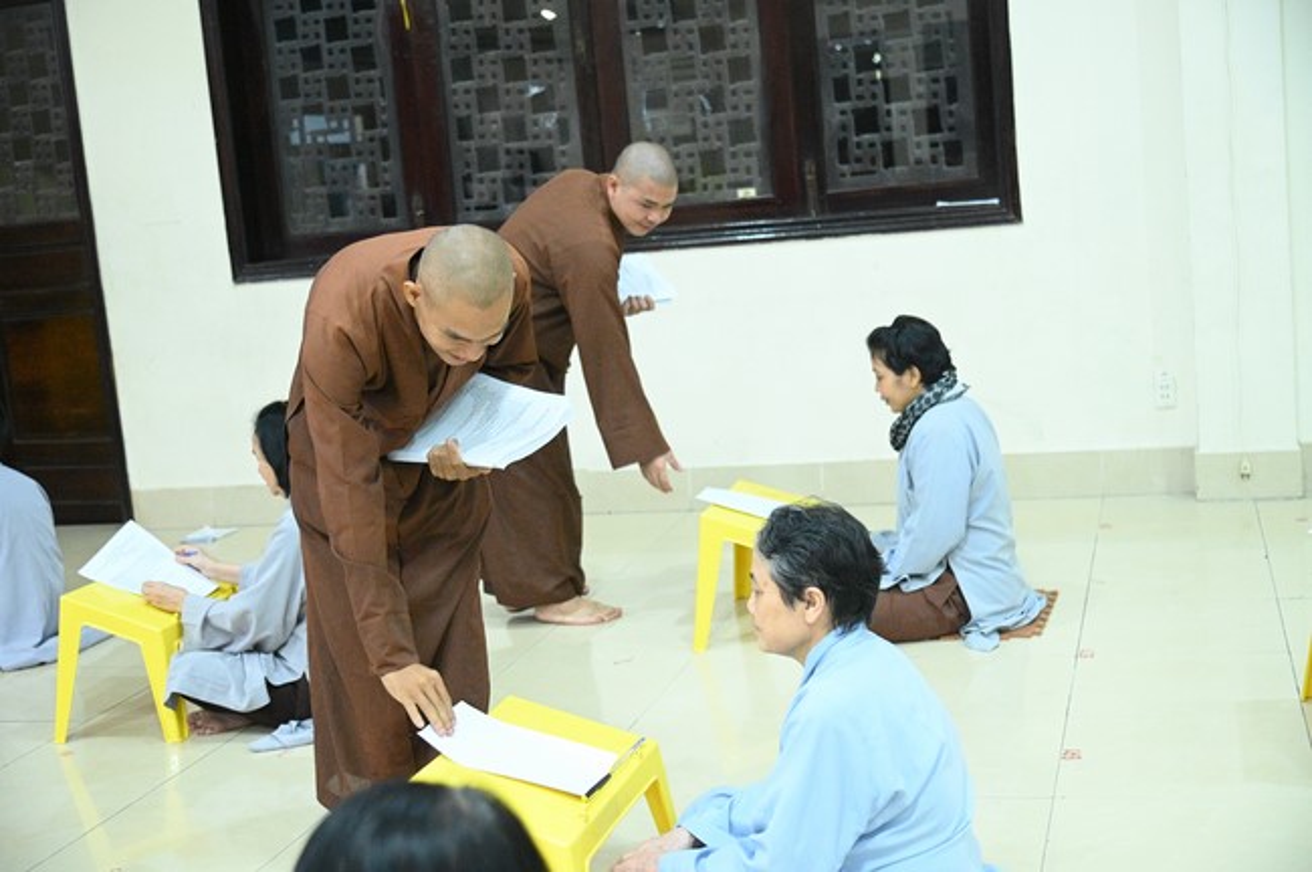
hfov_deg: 41.2
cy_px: 436
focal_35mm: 48
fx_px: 1748
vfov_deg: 28.0
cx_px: 656
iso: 16000
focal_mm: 48
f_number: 4
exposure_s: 1/200
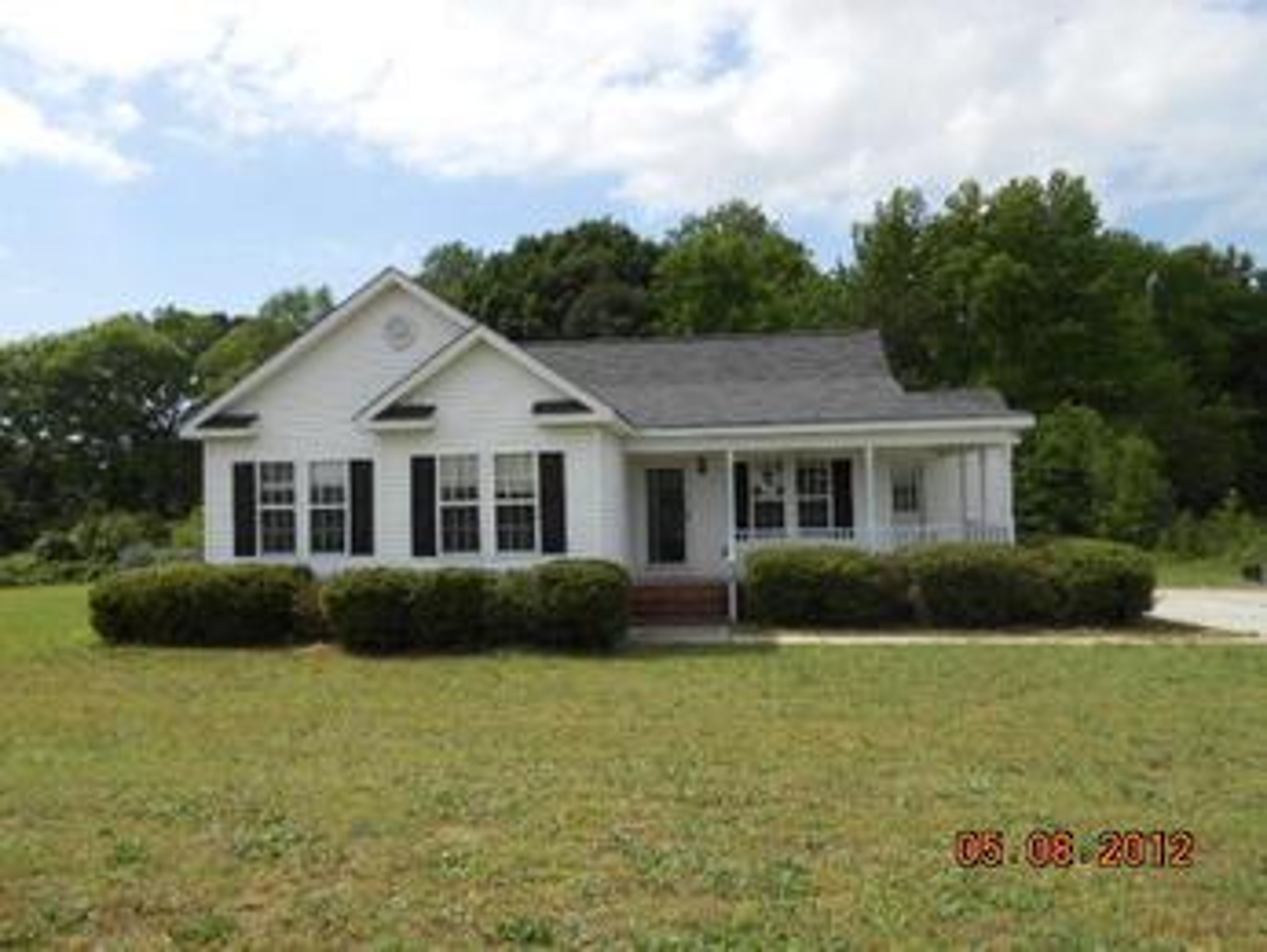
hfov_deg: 67.3
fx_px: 952
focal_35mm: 26
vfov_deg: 53.1
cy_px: 476
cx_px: 634
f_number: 3.5
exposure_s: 1/1000
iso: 80
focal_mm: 4.6
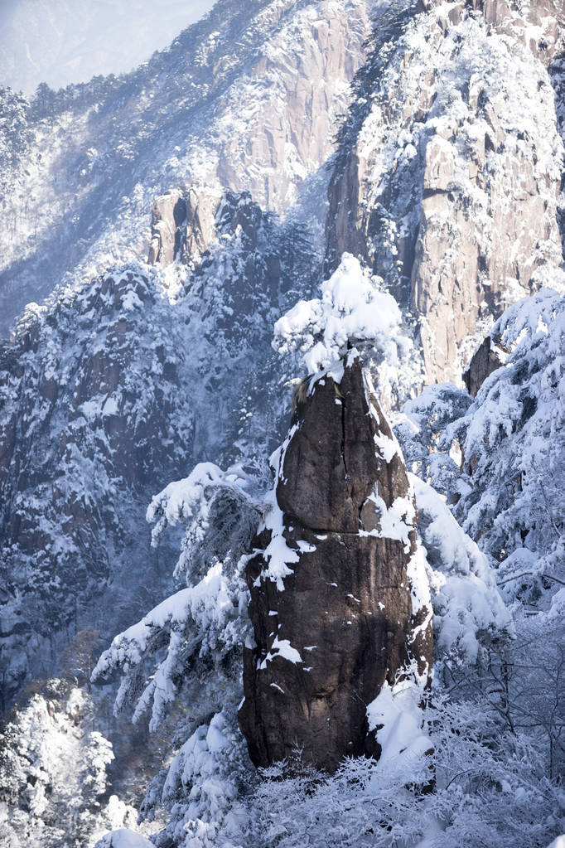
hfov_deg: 8.3
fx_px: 3884
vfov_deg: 12.5
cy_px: 424
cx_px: 282
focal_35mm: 165
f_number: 3.2
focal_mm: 165
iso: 160
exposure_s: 1/1600
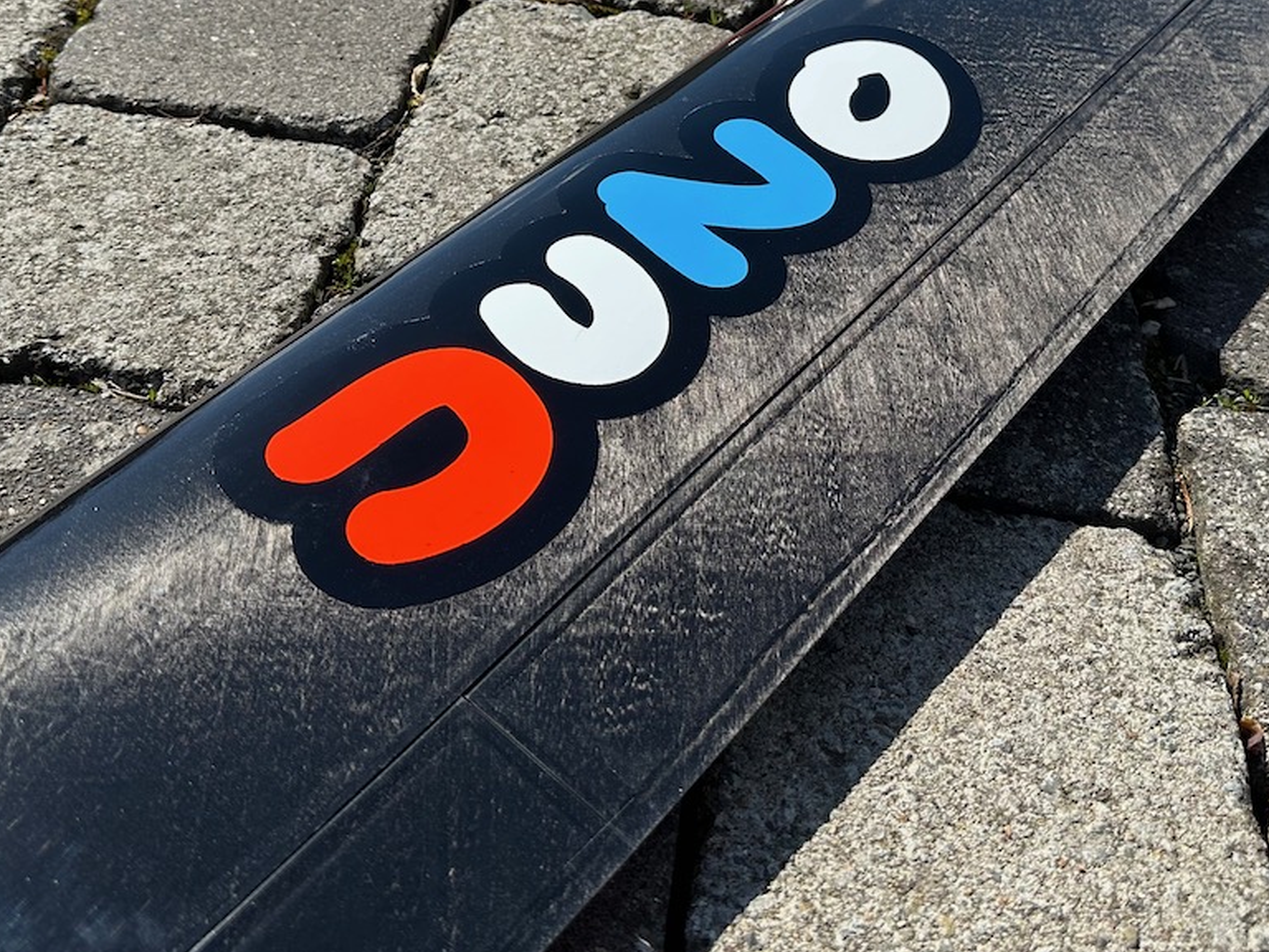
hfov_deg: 46.7
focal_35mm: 40
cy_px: 183
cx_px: 694
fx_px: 1466
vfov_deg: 34.8
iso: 80
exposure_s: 1/4016
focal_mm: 6.86
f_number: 1.78
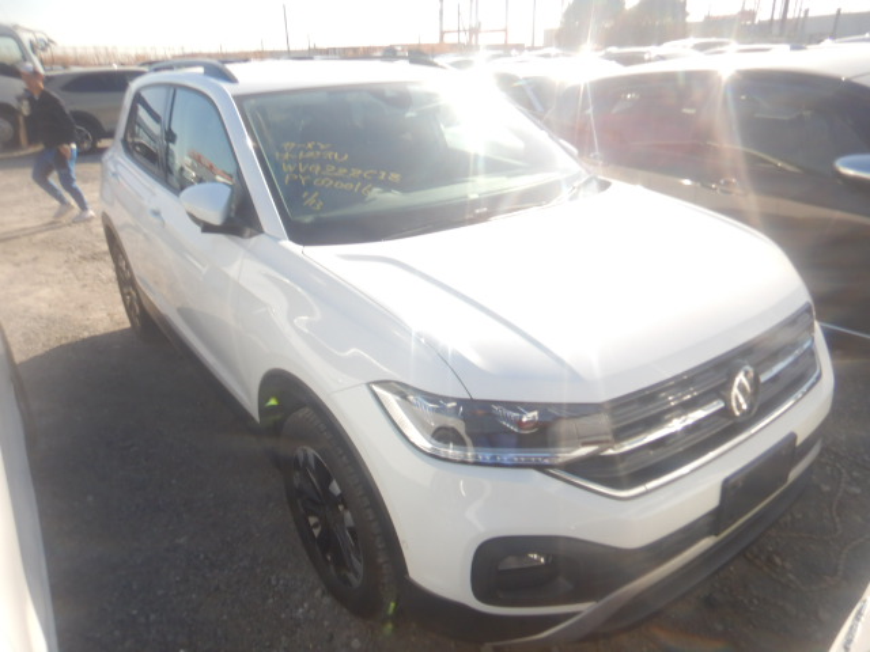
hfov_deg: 71.6
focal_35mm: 24
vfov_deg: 56.8
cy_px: 326
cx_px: 435
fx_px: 603
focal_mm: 4.3
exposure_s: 1/250
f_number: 2.8
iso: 125
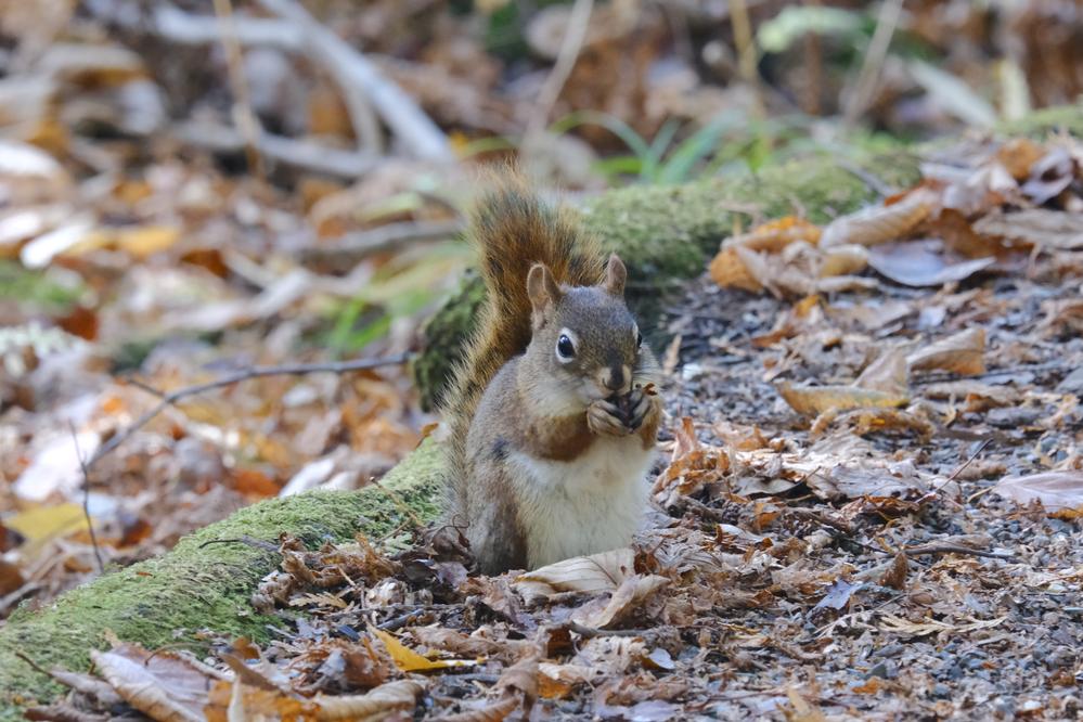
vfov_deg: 4.6
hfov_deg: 6.9
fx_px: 9024
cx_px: 542
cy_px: 361
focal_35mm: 300
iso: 3200
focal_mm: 200
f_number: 10
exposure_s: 1/20
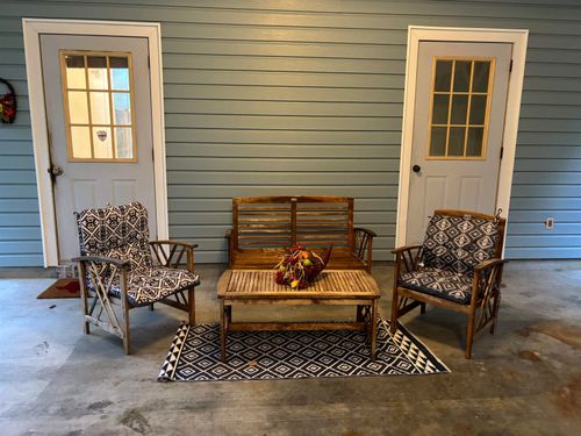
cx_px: 290
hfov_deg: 67.3
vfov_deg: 53.1
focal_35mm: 26
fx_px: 436
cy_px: 218
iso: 500
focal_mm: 5.96
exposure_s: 1/30
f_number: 1.6
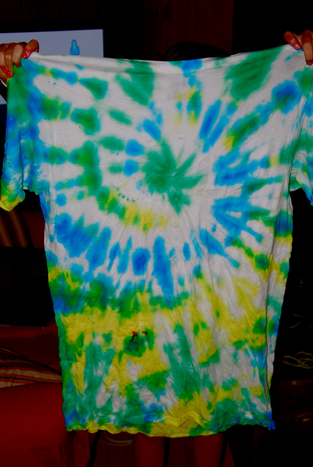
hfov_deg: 25.6
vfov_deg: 37.5
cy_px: 233
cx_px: 166
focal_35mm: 53
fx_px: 689
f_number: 4.2
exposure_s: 1/60
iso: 200
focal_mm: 32
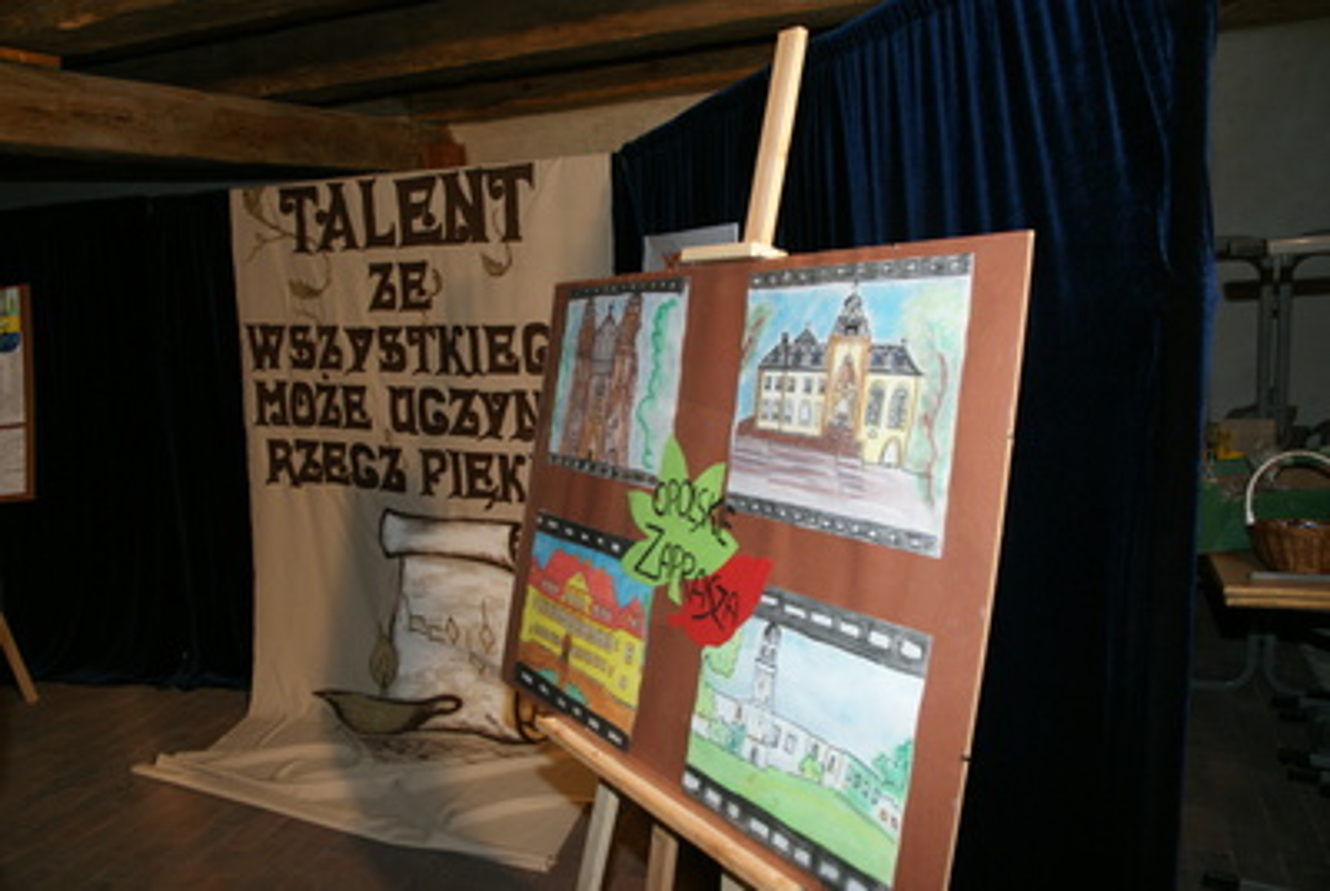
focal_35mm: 26
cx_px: 665
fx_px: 943
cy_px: 446
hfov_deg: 70.4
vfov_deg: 50.6
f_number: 5.6
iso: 400
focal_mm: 17
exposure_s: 1/60
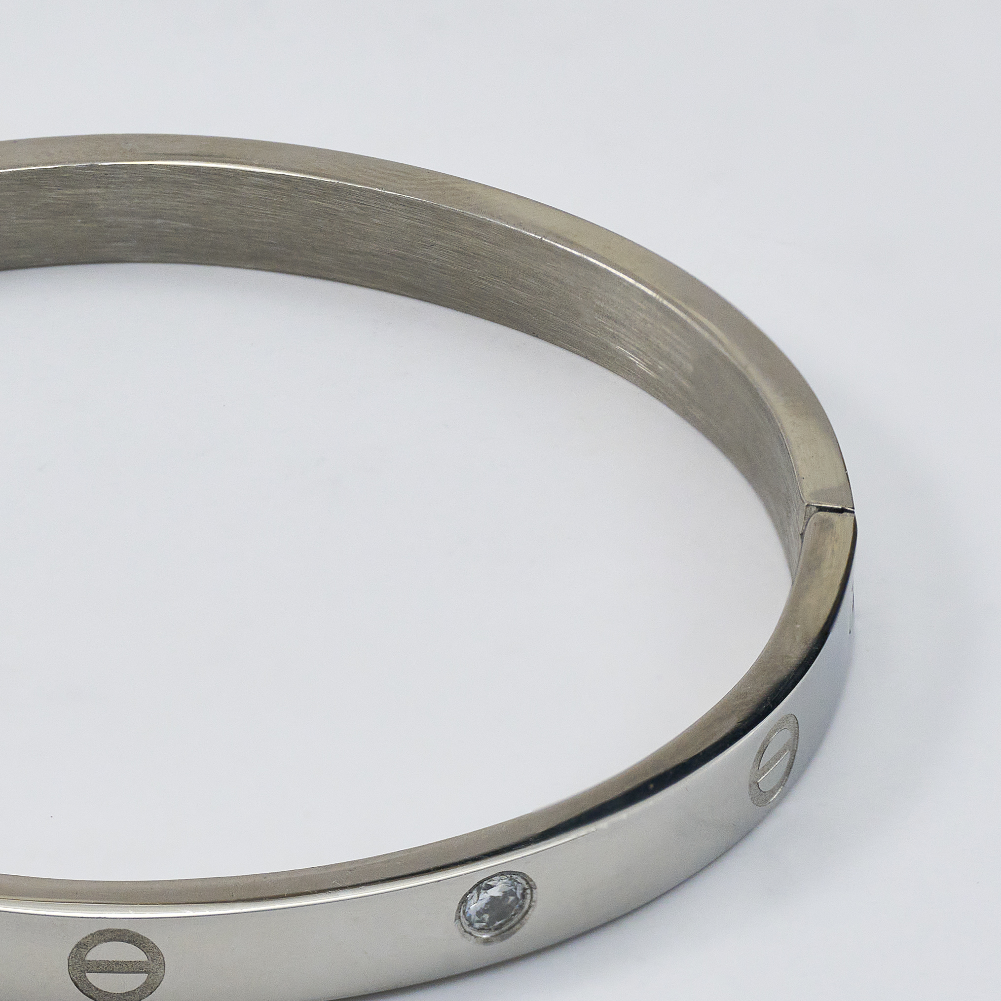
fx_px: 9913
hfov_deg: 5.8
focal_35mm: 303
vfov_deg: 5.8
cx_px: 114
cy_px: 585
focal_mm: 105
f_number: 5.6
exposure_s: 1/160
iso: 200
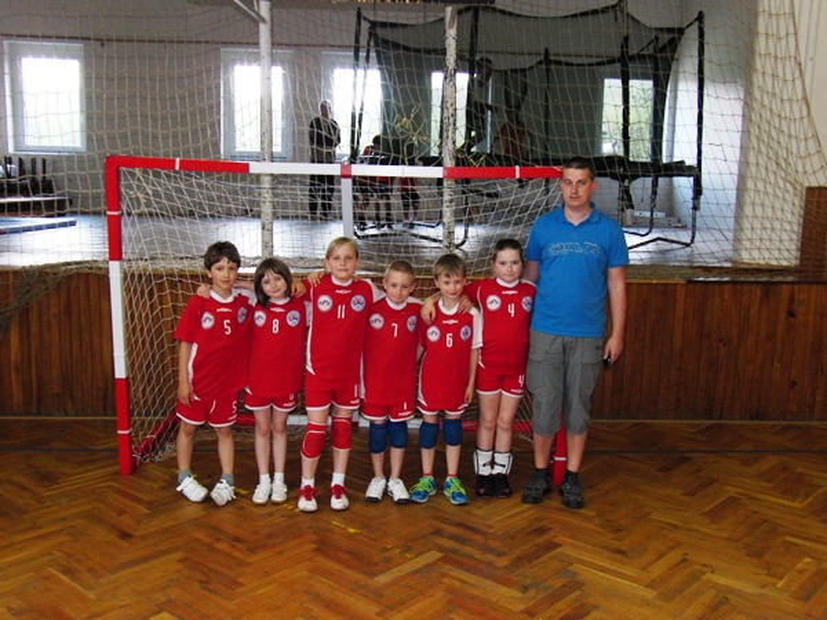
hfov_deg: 50.1
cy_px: 310
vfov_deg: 38.7
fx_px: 884
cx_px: 414
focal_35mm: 37
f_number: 3
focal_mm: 6.5
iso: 200
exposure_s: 1/60
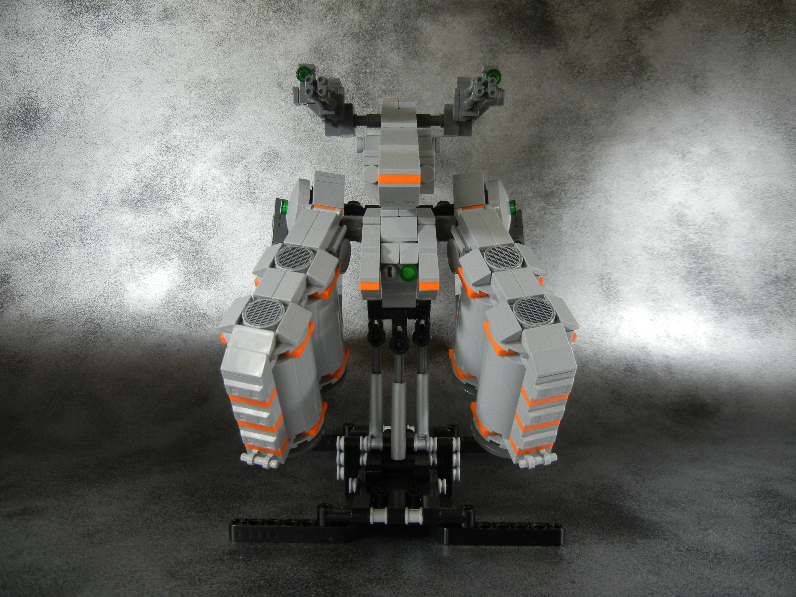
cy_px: 298
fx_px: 690
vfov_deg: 46.8
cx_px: 398
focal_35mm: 30
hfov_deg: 60.0
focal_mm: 5.4
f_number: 3.5
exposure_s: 1/52.1
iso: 400
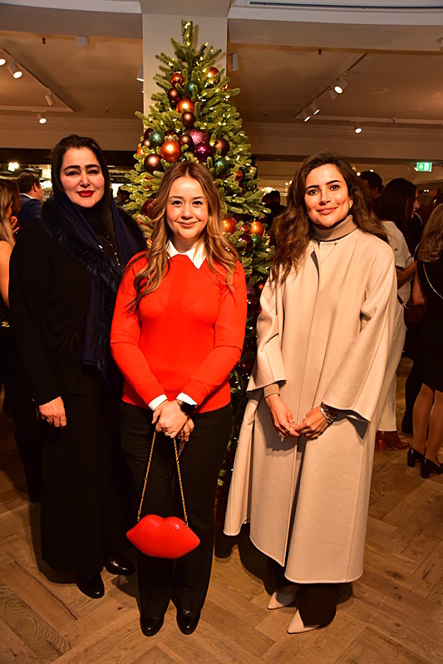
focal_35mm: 30
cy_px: 332
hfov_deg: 43.6
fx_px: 554
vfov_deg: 61.9
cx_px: 222
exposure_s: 1/50
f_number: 5
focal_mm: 30
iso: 1600
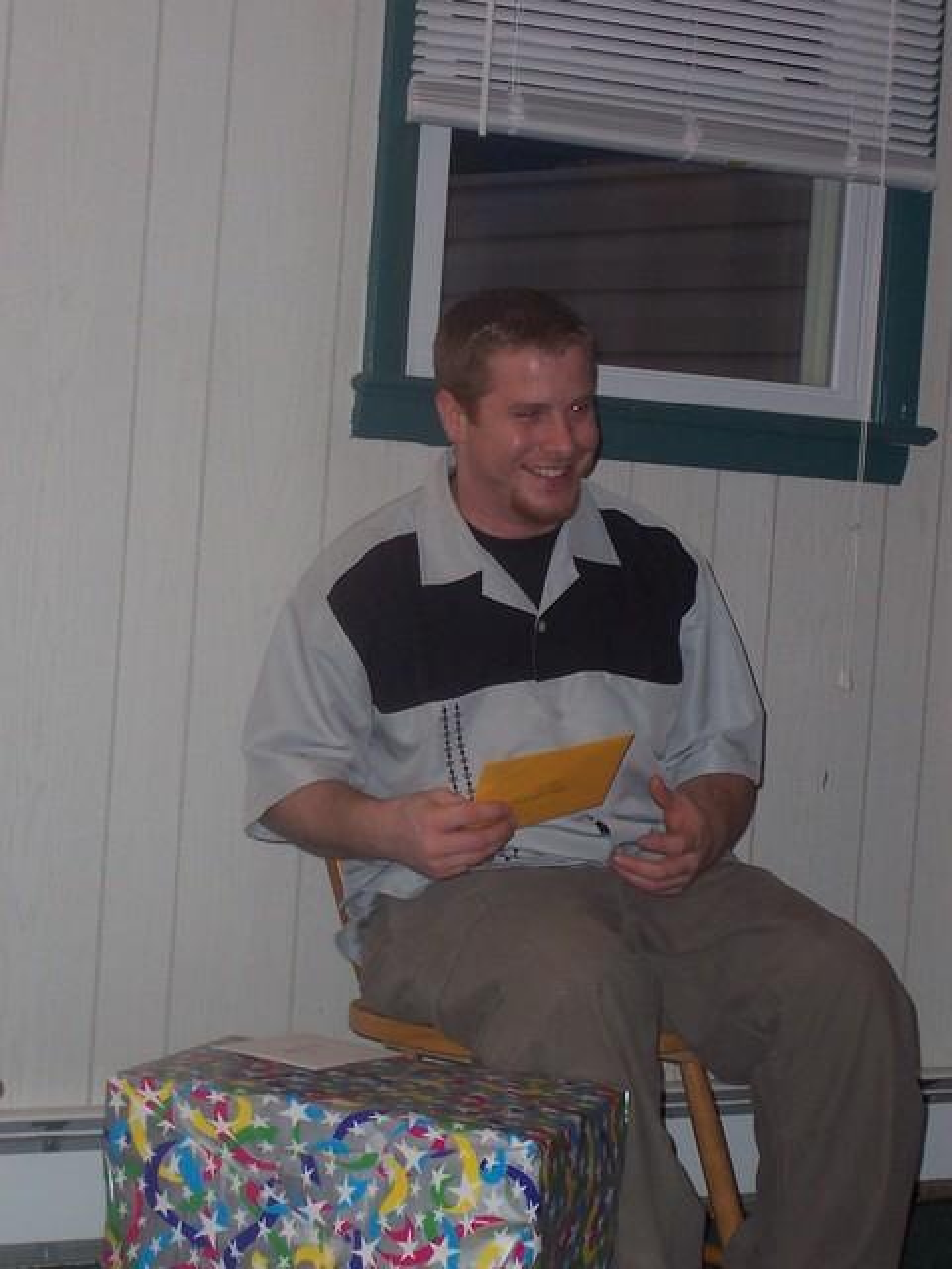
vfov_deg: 22.0
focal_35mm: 89
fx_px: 3264
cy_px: 634
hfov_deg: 16.6
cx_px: 476
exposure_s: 1/90
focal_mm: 13.5
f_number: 4.1
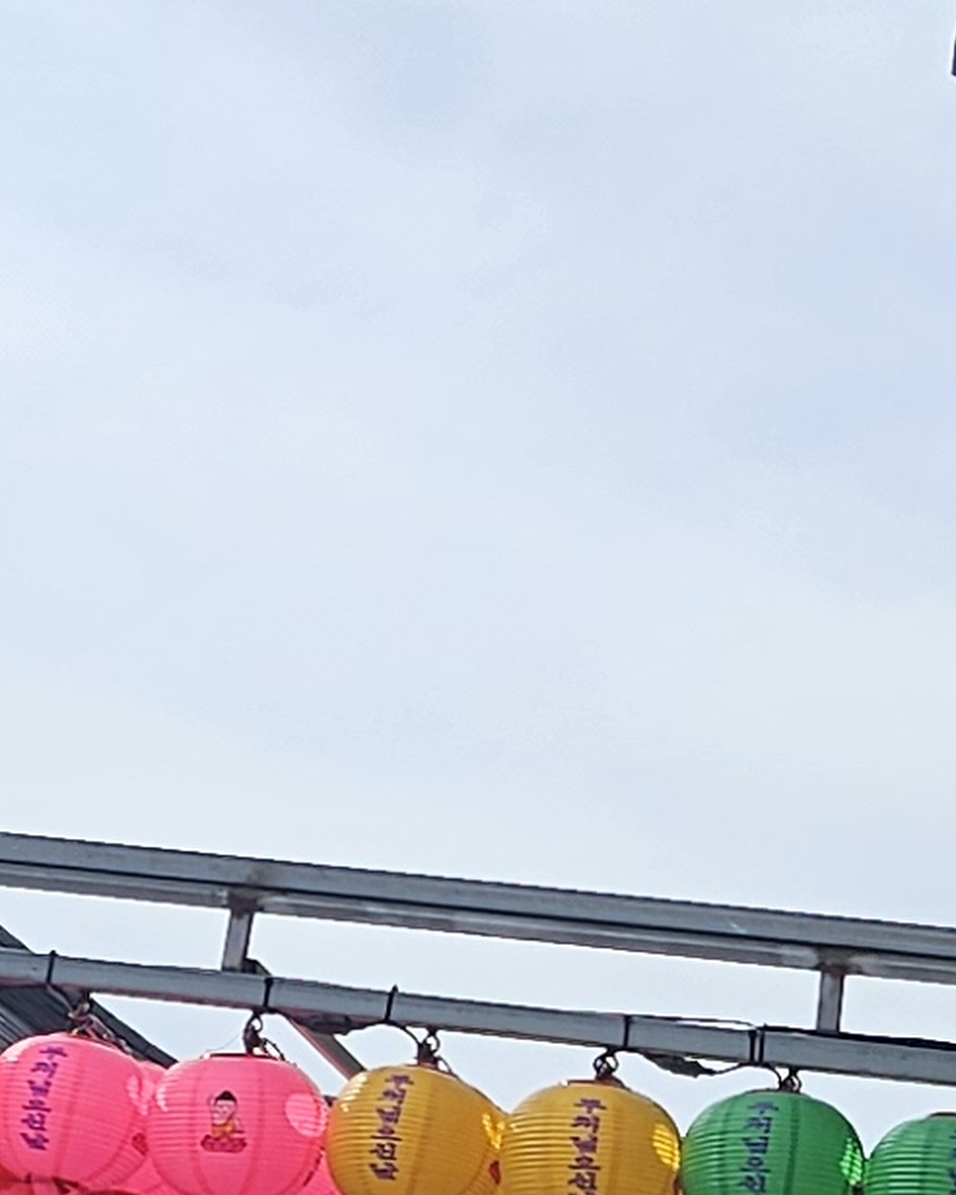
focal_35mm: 146
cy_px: 554
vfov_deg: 13.2
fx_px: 5164
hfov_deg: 10.6
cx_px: 383
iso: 25
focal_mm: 5.4
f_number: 1.8
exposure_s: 1/2410
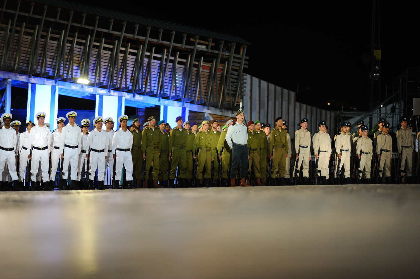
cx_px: 210
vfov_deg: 16.0
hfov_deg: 23.9
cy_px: 140
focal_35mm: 85
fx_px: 991
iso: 1000
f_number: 1.4
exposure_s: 1/800
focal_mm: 85
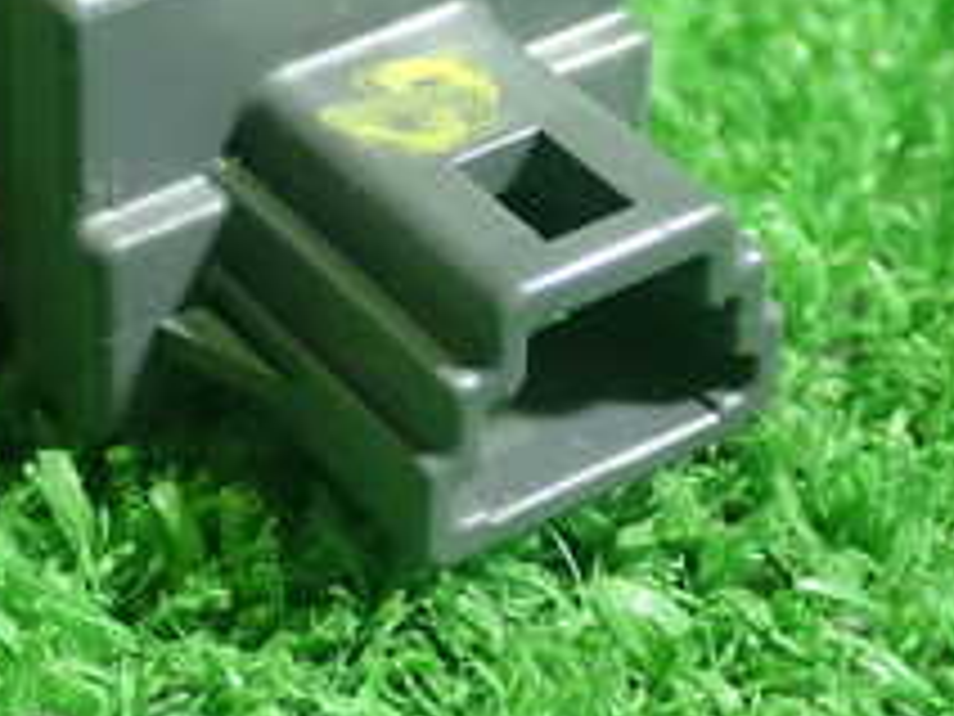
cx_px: 274
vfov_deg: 11.1
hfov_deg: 14.8
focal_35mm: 133
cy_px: 18
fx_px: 3665
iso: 800
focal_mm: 8.4
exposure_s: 1/40
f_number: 3.1
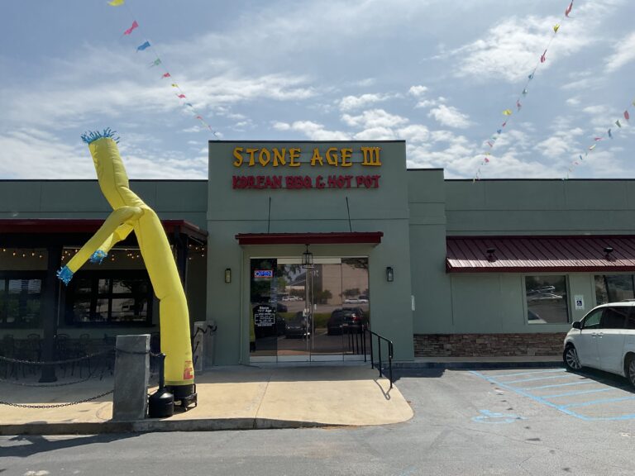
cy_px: 238
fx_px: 532
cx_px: 318
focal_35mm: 29
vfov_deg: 48.2
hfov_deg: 61.7
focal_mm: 3
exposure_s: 1/4065
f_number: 1.8
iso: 16
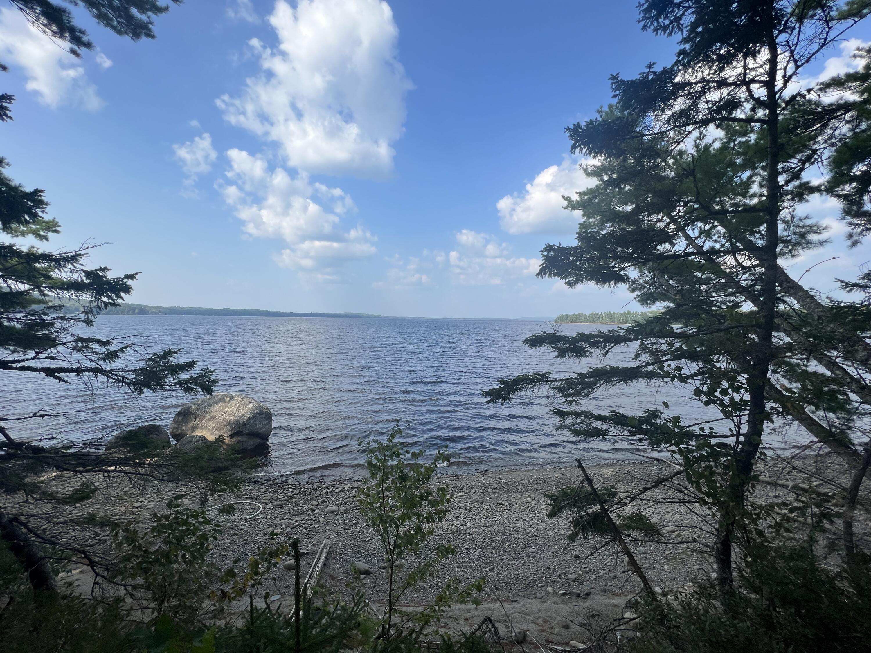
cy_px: 326
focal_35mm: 13
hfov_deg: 106.2
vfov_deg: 89.9
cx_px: 436
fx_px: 327
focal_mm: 1.57
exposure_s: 1/1410
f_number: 1.8
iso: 32
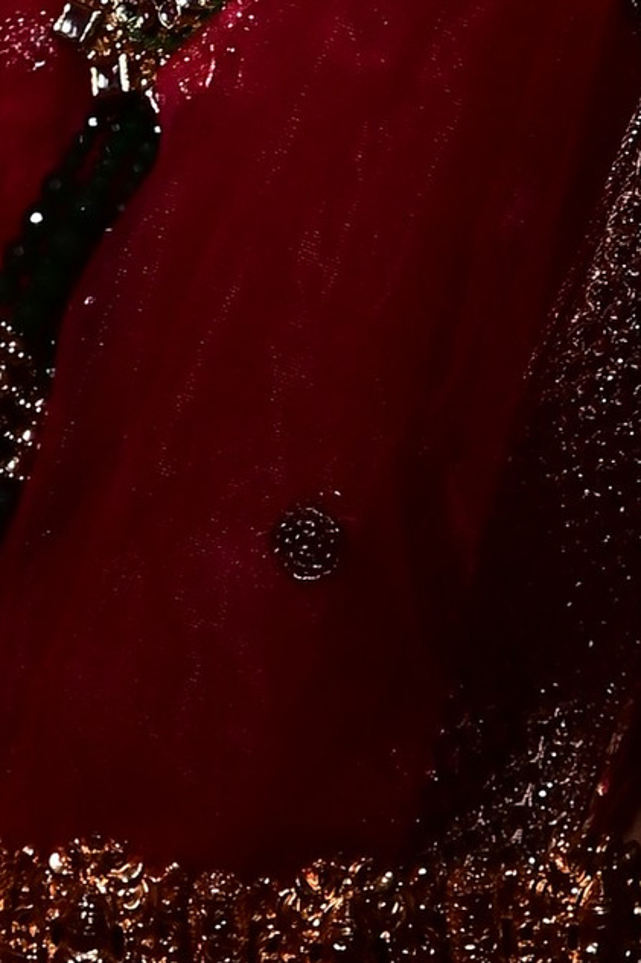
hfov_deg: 4.5
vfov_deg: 6.7
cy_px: -134
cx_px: 451
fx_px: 8132
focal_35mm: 304
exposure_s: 1/160
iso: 1000
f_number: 4.5
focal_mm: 50
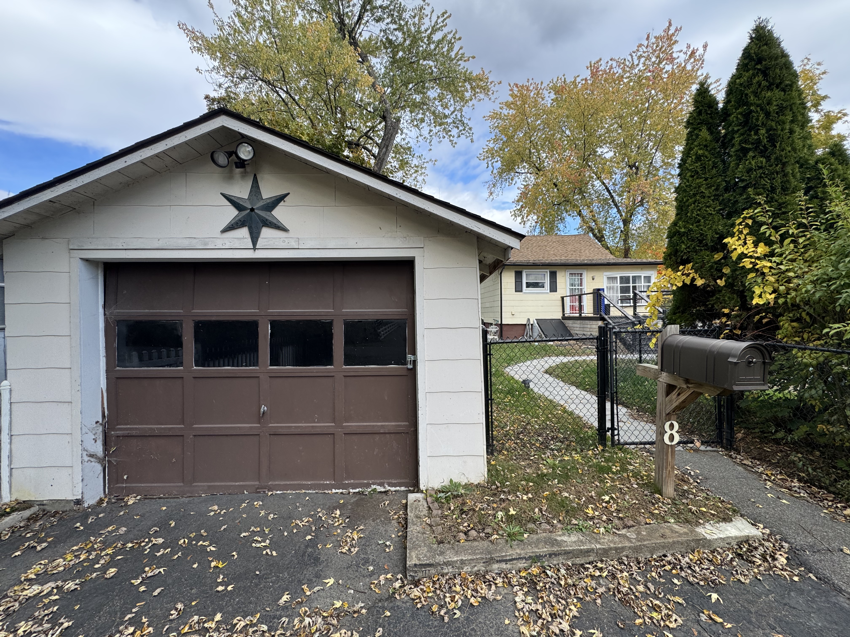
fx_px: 344
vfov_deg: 85.7
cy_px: 318
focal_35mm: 14
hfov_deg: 102.1
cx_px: 425
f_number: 2.2
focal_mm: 2.22
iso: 40
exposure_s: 1/533
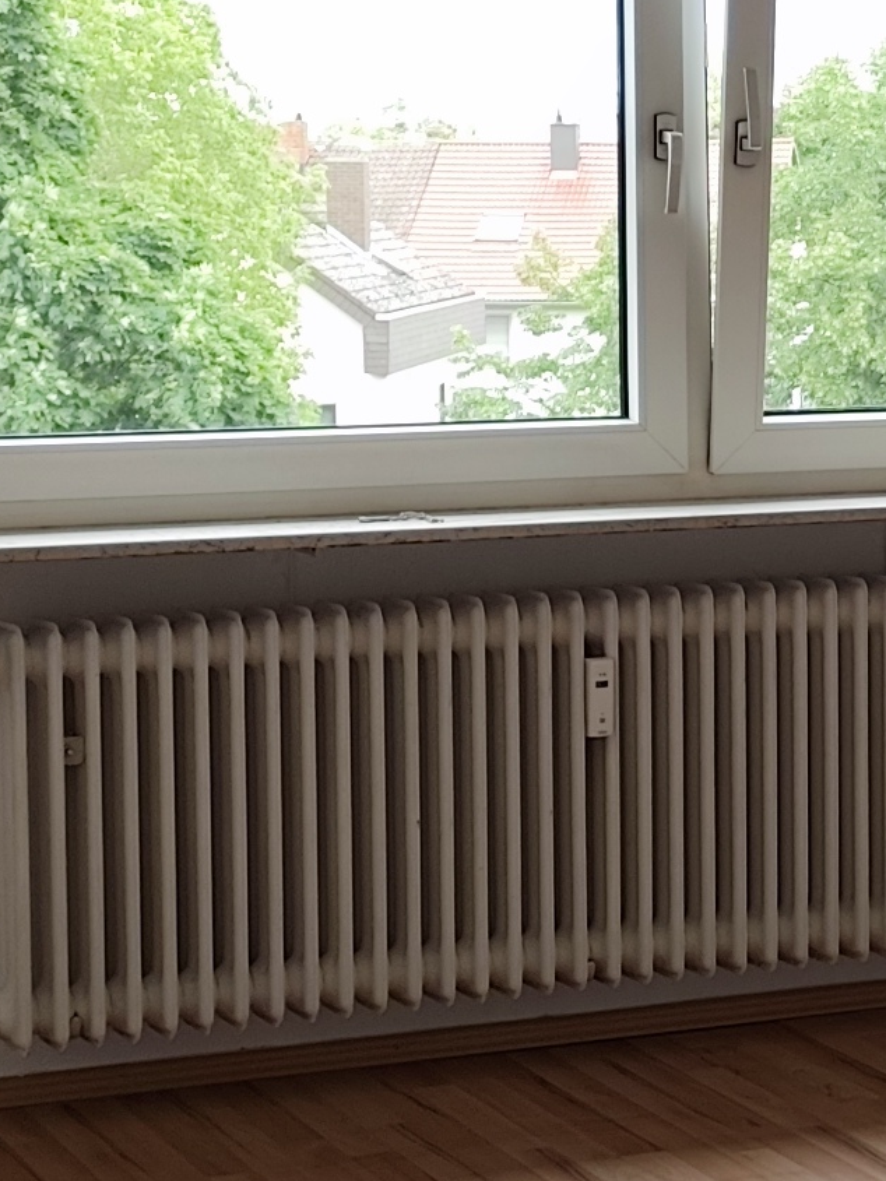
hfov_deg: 12.8
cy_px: 514
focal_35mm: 111
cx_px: 1269
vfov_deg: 17.7
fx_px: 3787
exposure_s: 1/100
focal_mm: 6.19
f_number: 1.65
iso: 125
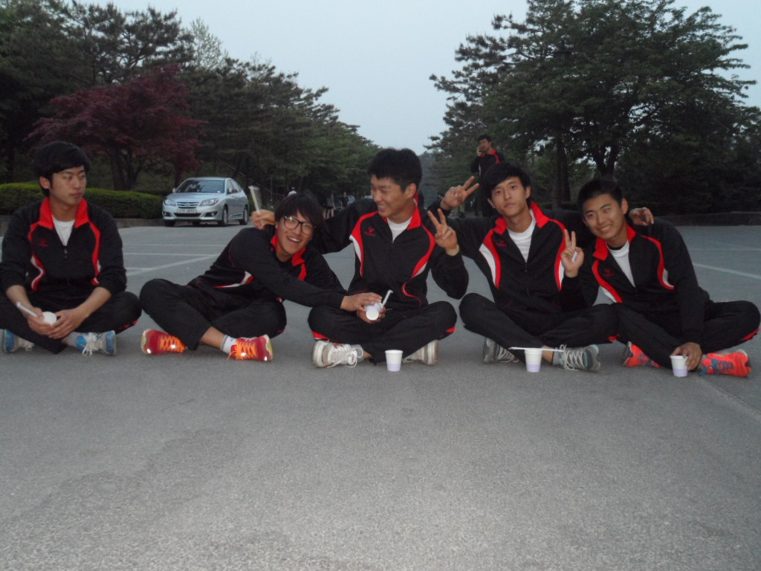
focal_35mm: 36
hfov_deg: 51.4
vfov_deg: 39.7
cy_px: 286
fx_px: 791
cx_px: 380
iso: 320
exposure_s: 1/30
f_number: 3.8
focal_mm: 6.6
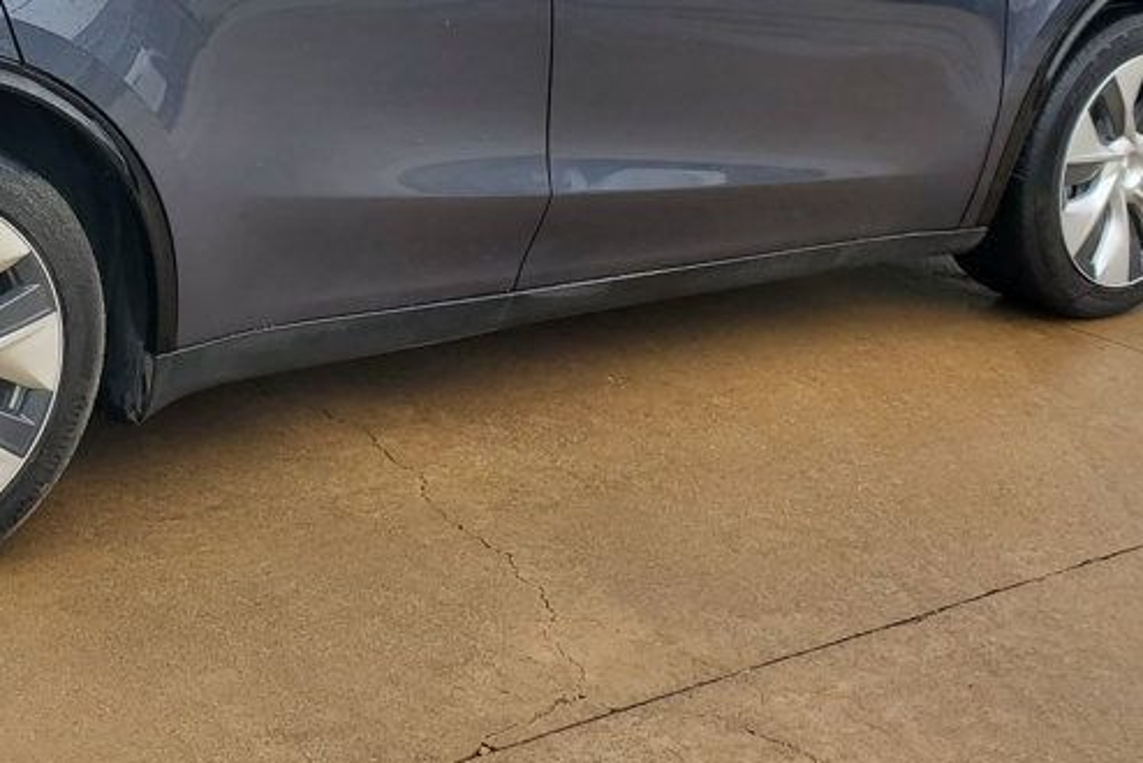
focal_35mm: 56
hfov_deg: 34.0
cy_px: 37
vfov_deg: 23.4
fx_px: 1779
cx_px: 146
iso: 50
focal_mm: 4.3
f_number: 2.4
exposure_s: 1/248
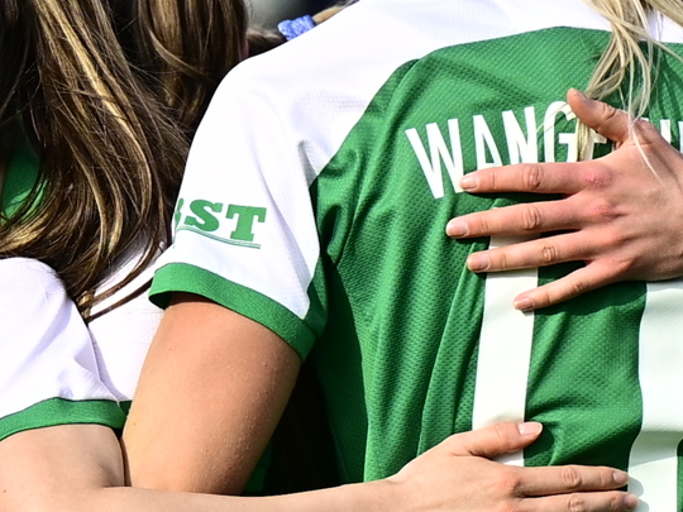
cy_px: 241
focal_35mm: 484
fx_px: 9550
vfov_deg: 3.1
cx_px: -151
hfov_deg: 4.1
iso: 140
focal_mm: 200
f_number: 2.8
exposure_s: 1/2000
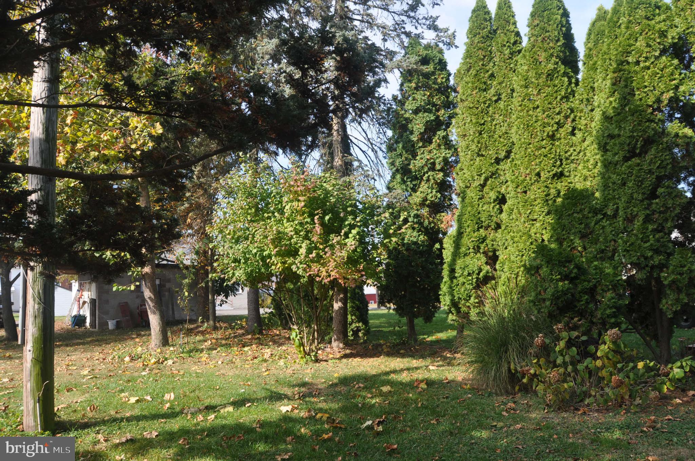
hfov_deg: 67.4
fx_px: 521
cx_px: 348
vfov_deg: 47.8
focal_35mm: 27
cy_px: 230
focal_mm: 18
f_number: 7.1
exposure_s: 1/200
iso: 200
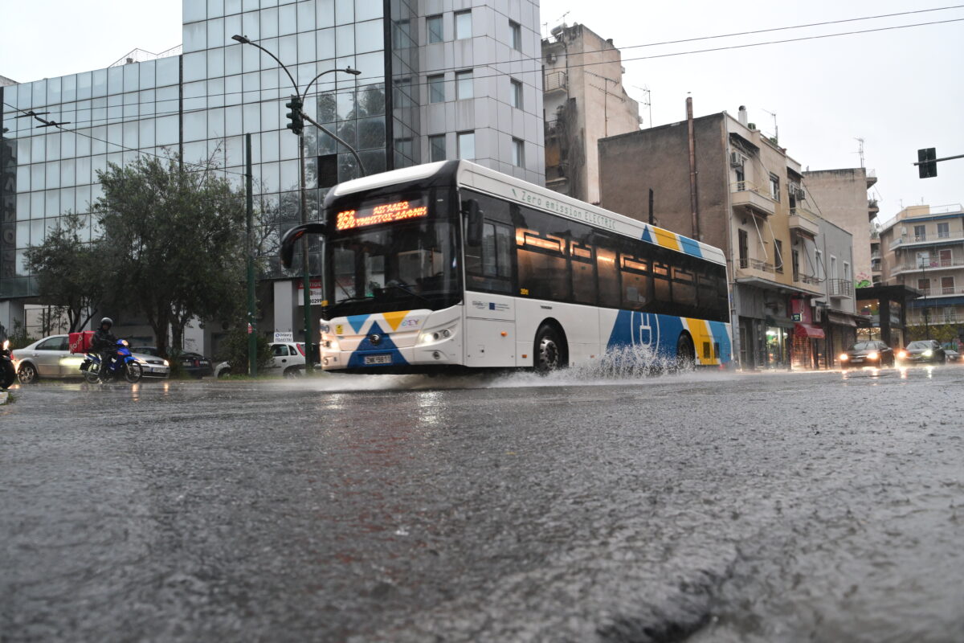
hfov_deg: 59.5
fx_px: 843
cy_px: 322
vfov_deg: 41.7
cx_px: 482
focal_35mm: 32
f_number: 4
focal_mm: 31.5
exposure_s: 1/160
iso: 2000
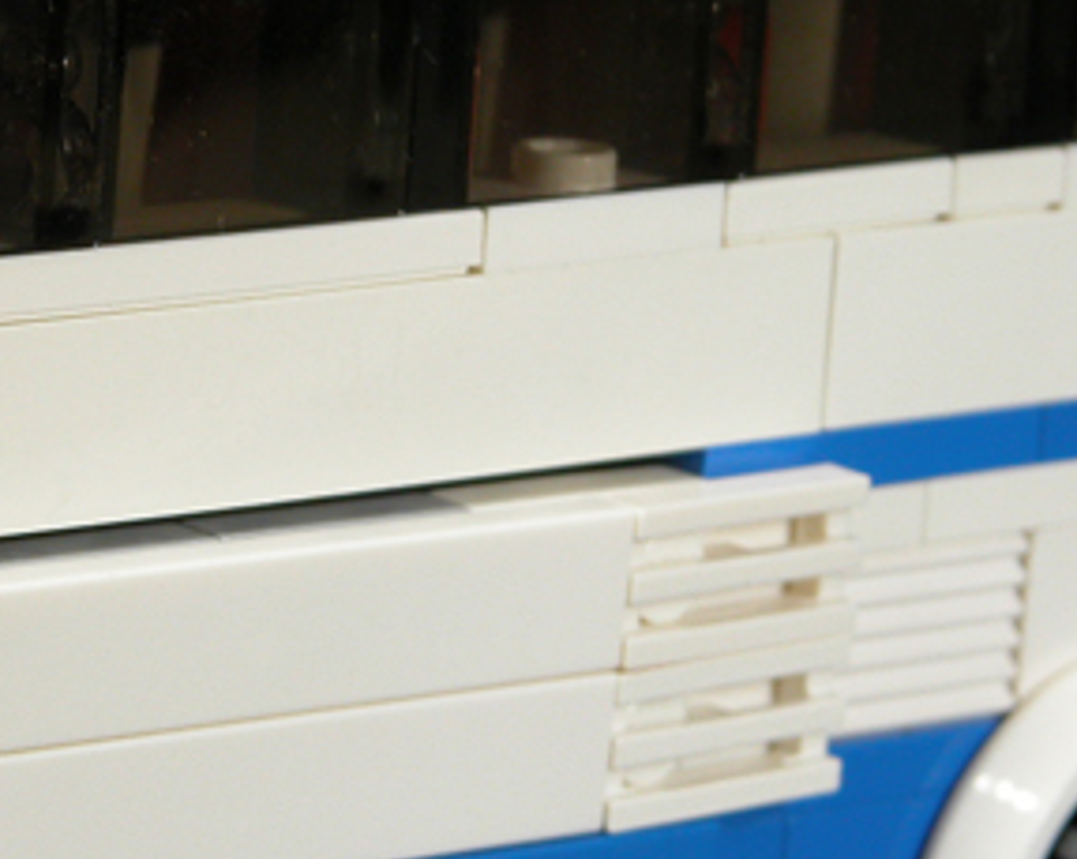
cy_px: 829
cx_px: 146
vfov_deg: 4.4
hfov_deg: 5.5
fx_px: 11177
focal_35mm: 351
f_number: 6.2
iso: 100
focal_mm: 41.1
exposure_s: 1/8
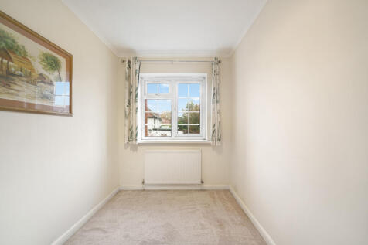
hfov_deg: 112.6
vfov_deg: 90.0
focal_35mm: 12
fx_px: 123
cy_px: 122
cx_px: 184
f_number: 4
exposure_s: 1/125
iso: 500
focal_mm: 12
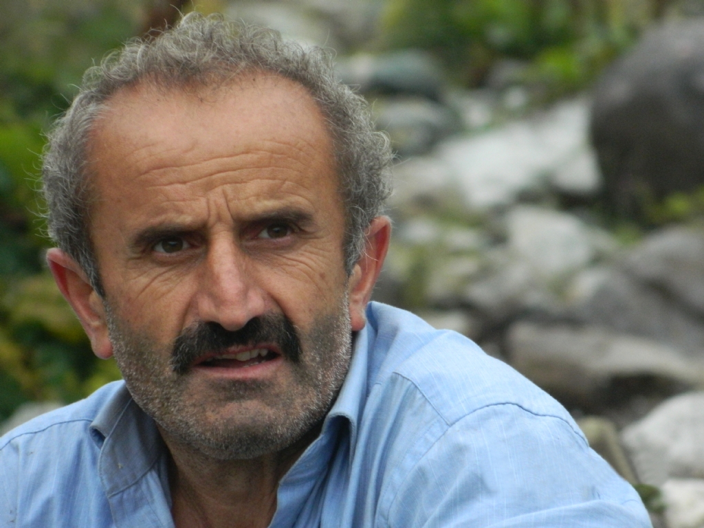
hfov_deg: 3.8
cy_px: 264
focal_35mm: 525
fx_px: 10677
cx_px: 352
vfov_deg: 2.8
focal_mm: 94.5
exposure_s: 1/160
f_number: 5.8
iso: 400
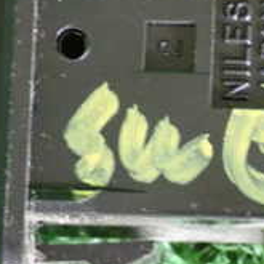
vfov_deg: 6.7
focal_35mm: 263
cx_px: 280
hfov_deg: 6.6
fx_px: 2269
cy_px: 93
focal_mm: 14.62
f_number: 4.3
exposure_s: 1/50
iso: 800
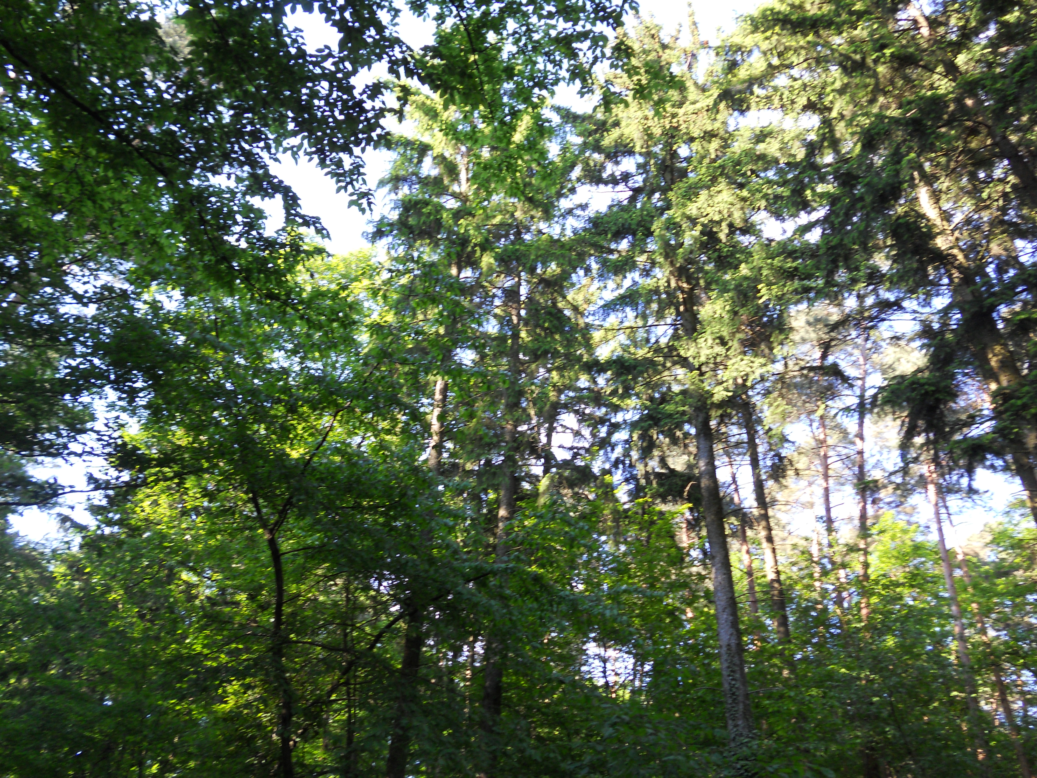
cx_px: 518
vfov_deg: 44.2
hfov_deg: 56.8
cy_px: 389
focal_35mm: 32
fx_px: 959
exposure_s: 1/50
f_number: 3.5
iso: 80
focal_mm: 5.8
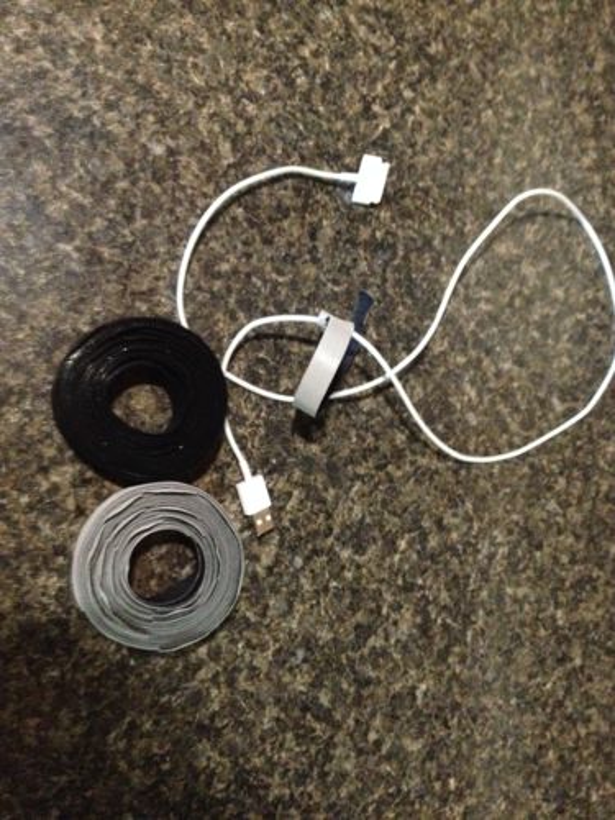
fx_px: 829
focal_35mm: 35
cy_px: 410
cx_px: 308
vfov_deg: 52.6
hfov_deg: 40.7
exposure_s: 1/15
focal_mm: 4.28
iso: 800
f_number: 2.4
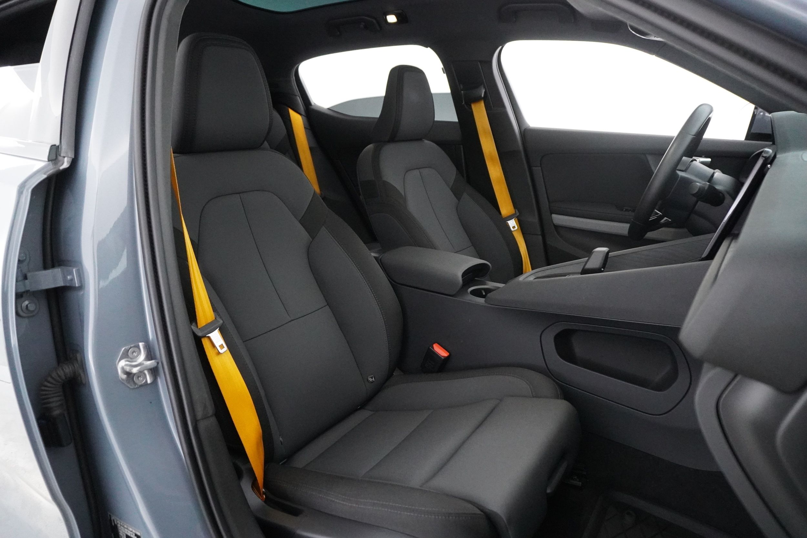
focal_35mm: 24
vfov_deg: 53.1
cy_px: 269
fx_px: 538
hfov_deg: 73.7
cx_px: 404
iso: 6400
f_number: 3.5
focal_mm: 16
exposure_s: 1/80
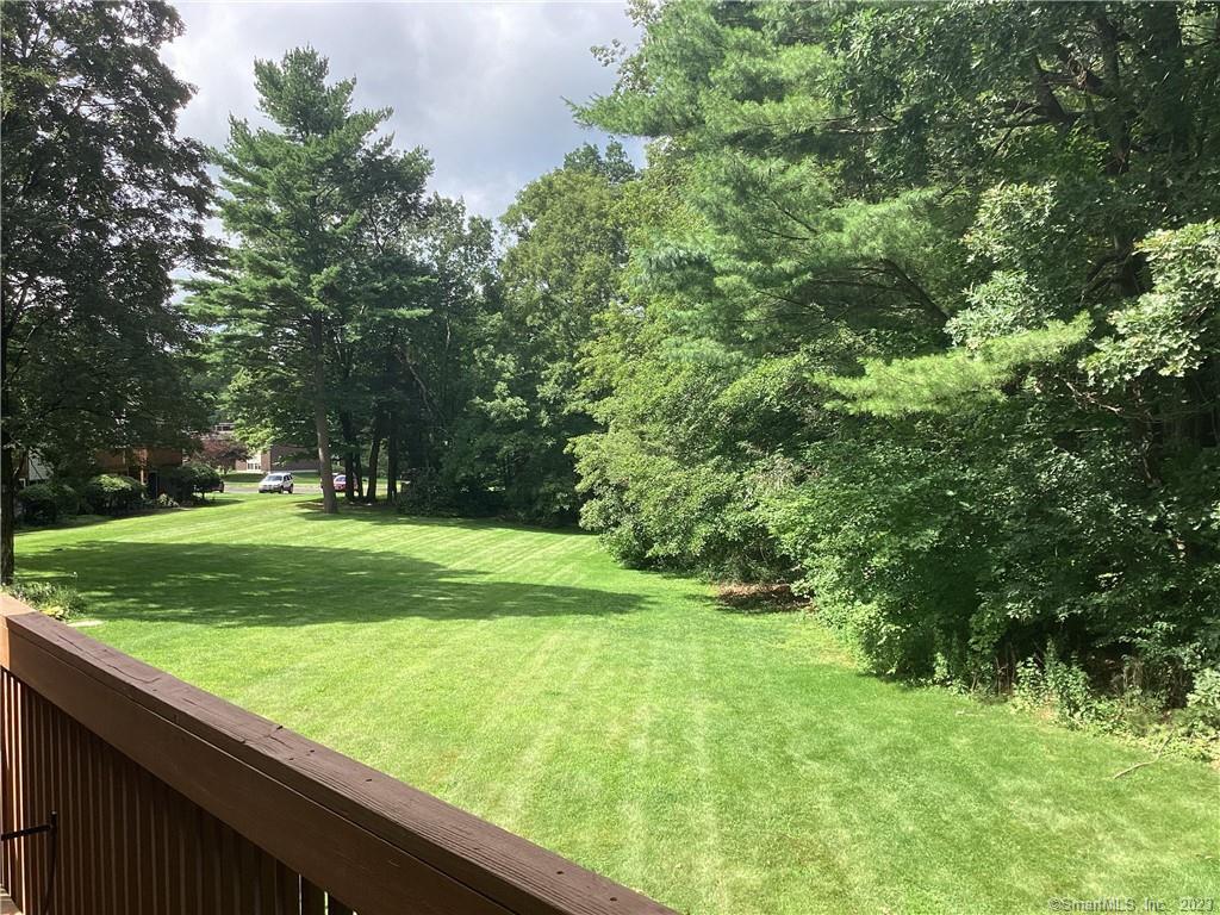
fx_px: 1093
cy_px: 458
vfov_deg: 45.4
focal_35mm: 31
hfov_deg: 58.4
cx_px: 610
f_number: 2.4
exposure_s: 1/379
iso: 25
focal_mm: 3.3
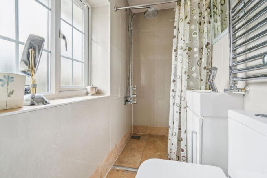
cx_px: 134
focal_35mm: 16
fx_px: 119
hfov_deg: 96.7
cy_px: 89
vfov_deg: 73.8
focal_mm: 16
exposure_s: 1/4
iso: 640
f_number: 10
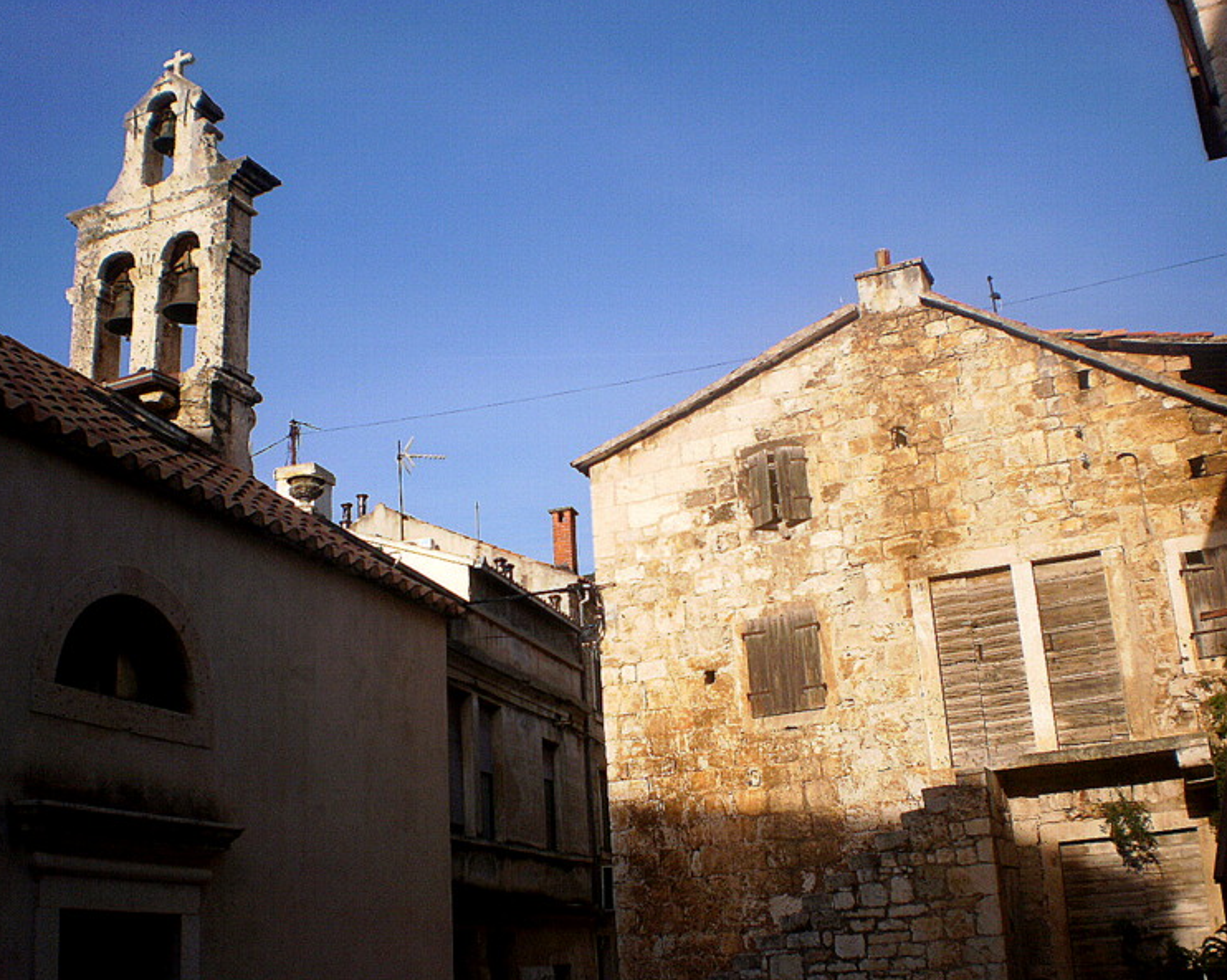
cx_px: 590
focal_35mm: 40
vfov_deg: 37.3
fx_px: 1452
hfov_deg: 45.8
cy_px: 489
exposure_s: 1/1250
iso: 100
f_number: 4.6
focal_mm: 6.3
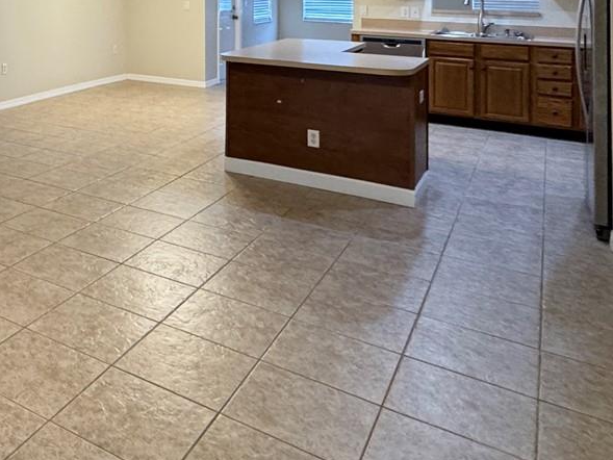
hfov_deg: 41.6
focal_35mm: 38
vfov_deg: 33.6
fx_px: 673
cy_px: -28
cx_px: -19
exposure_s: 1/60
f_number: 2.2
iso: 320
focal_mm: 2.22
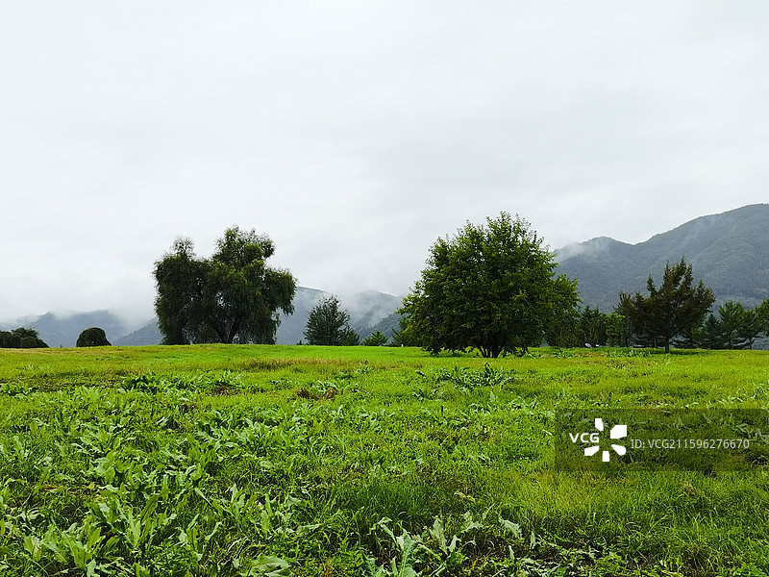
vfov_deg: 36.0
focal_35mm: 40
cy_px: 288
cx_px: 384
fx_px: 889
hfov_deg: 46.8
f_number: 1.8
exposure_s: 1/314
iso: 50
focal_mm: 5.54
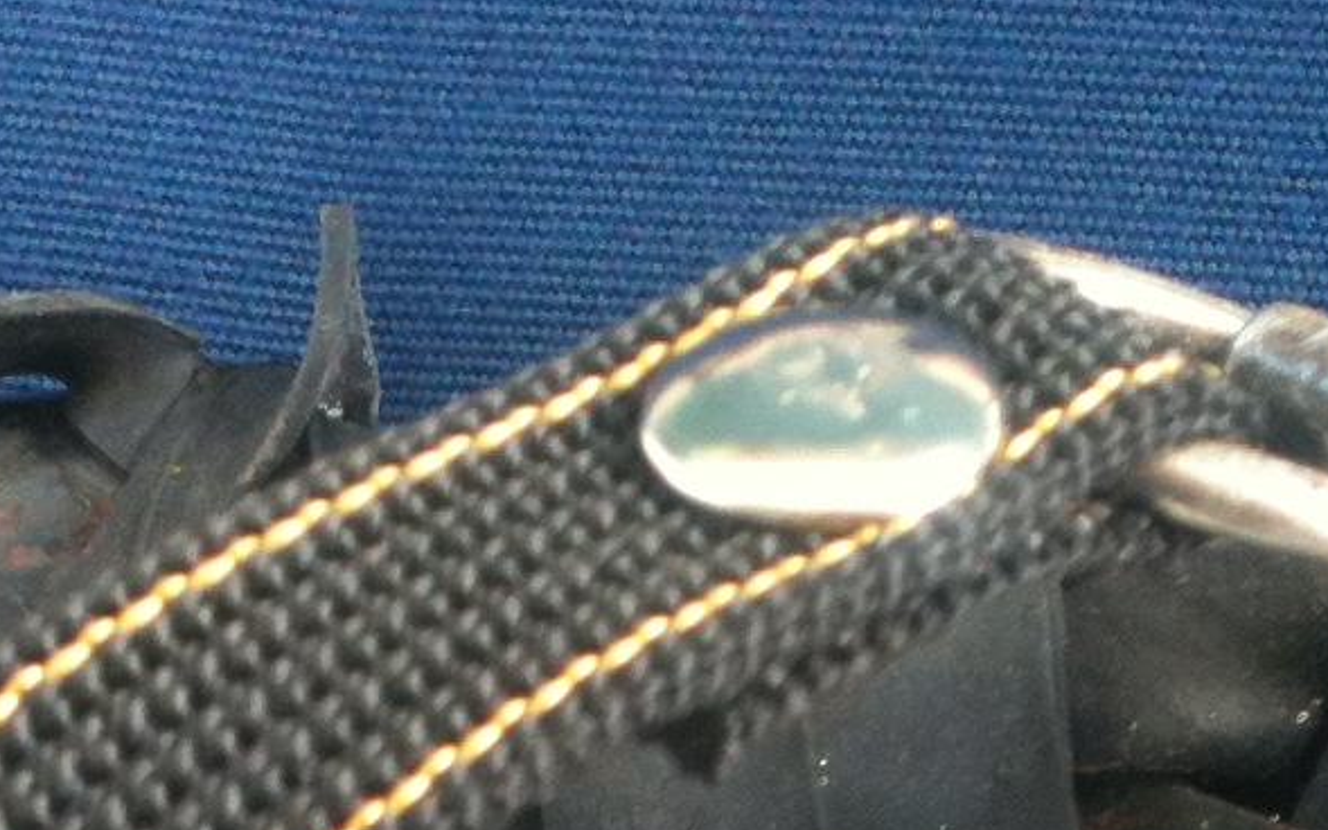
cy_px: 1545
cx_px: 667
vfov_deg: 9.6
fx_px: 4668
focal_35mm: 129
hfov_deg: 16.2
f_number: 2.8
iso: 64
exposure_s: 1/40
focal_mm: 3.85
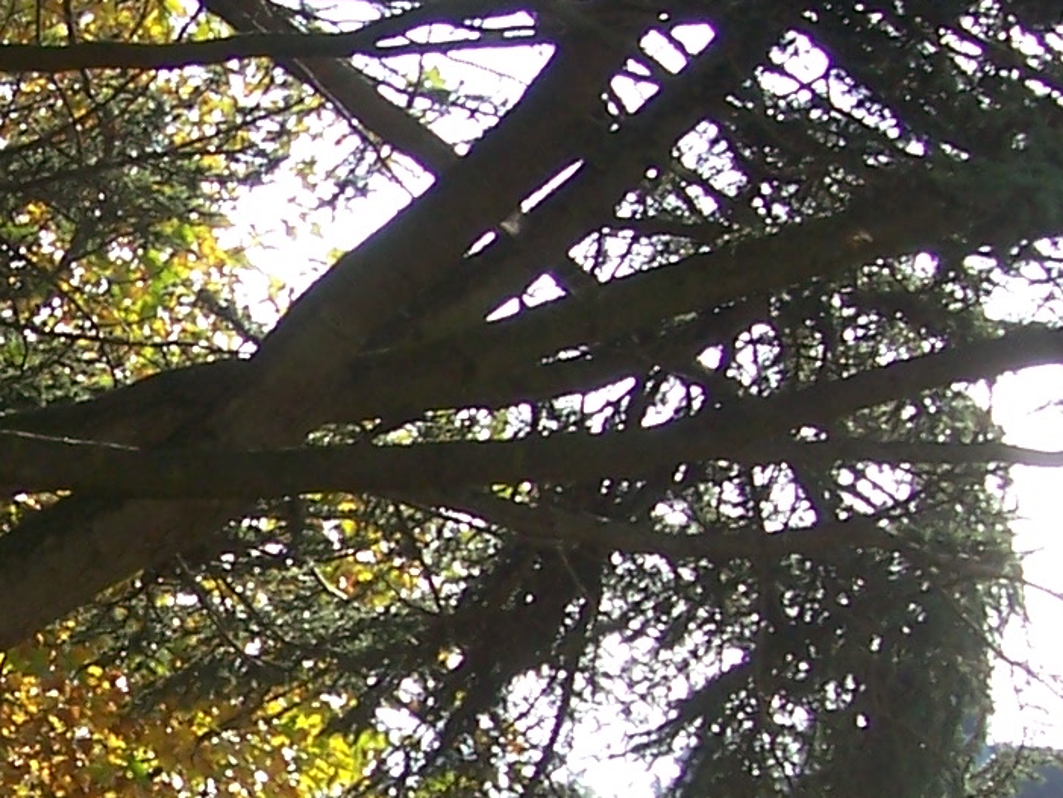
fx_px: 3839
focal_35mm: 125
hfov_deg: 15.4
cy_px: 757
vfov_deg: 11.8
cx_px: -67
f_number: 2.7
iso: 80
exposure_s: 1/500
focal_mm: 5.6
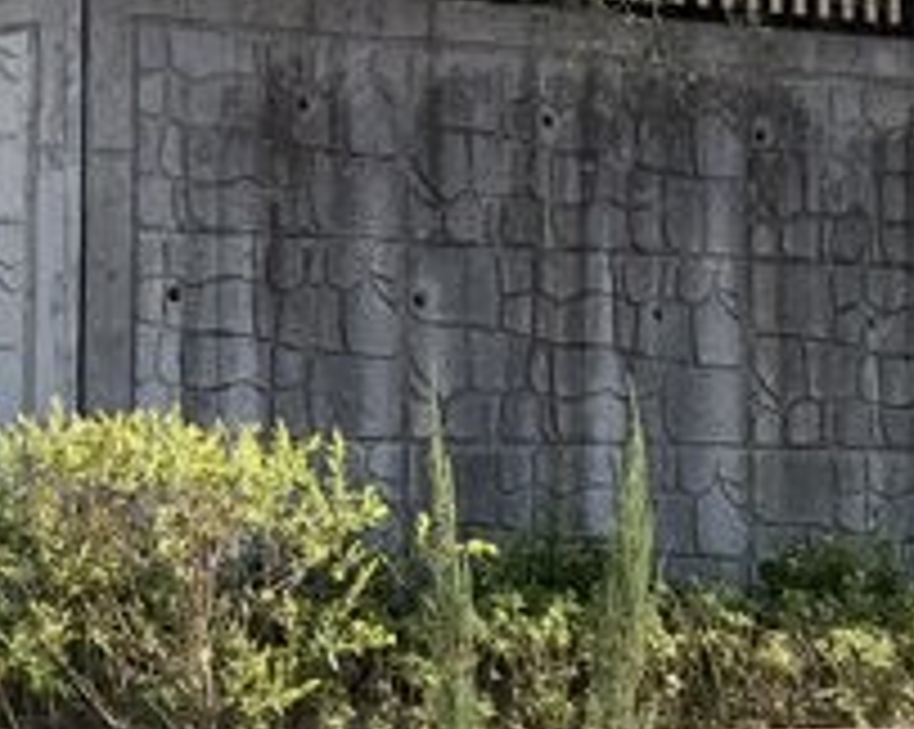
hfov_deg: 18.5
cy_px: 218
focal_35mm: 104
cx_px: 432
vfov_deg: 14.7
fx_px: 2811
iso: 80
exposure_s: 1/1553
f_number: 1.78
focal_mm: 6.76
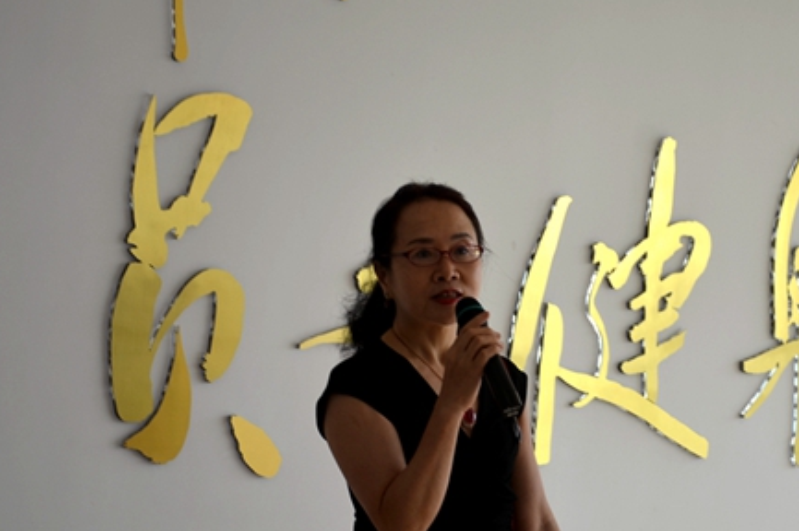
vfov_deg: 16.4
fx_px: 1841
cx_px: 408
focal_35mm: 83
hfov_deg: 24.5
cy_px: 270
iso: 100
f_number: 4.5
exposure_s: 1/40
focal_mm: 40
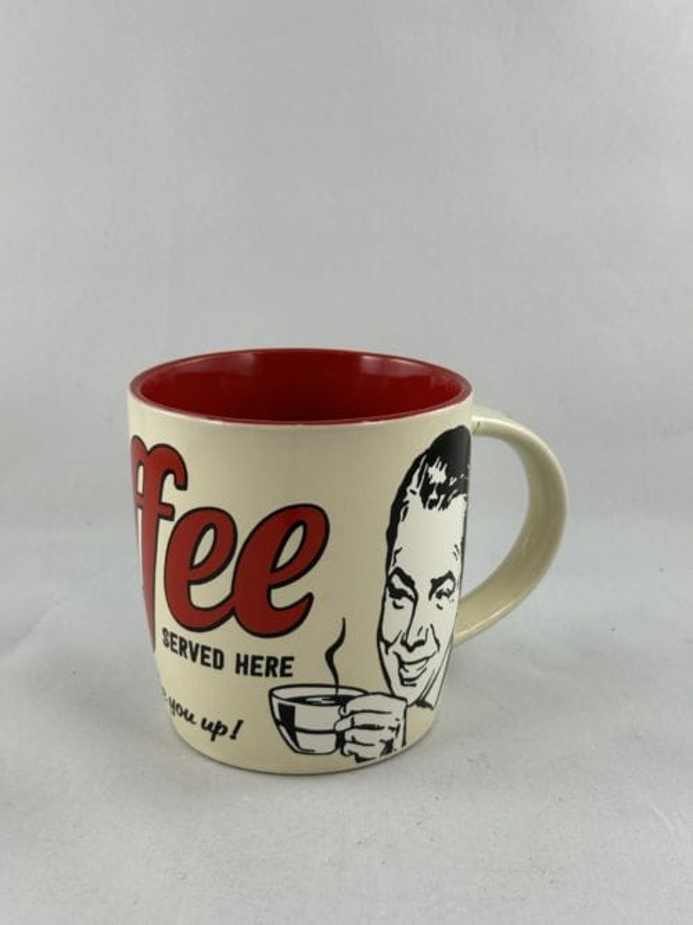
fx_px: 1282
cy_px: 462
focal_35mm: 48
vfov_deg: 39.7
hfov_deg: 30.3
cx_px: 346
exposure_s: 1/100
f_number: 1.78
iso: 50
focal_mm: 6.86
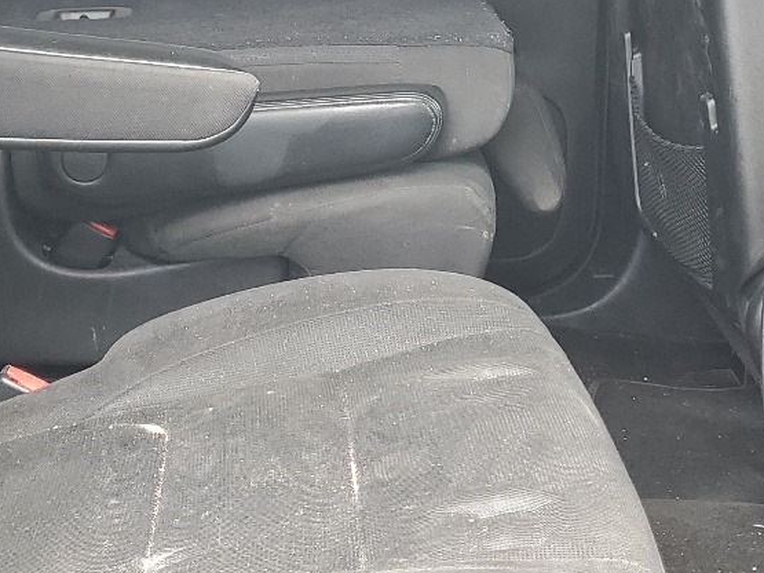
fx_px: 1655
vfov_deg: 18.9
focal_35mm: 75
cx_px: 300
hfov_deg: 25.9
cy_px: -56
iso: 52
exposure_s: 1/60.2
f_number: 1.5
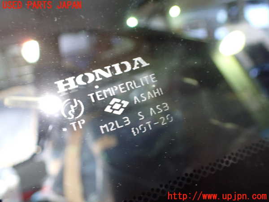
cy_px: 101
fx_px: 233
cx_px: 134
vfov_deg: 46.8
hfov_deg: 60.0
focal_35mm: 30
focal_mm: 5.4
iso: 800
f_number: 2.3
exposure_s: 1/40
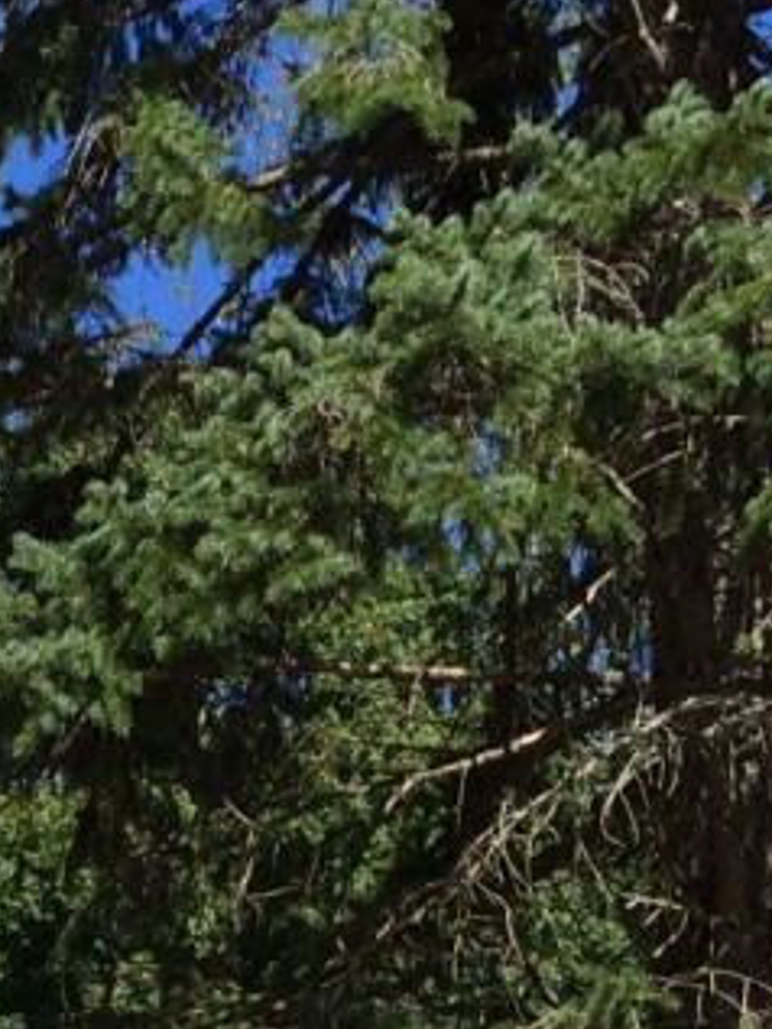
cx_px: -347
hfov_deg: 13.2
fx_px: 3180
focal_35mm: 107
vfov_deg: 17.3
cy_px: 1321
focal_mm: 4.15
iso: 32
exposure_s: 1/1414
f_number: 2.2
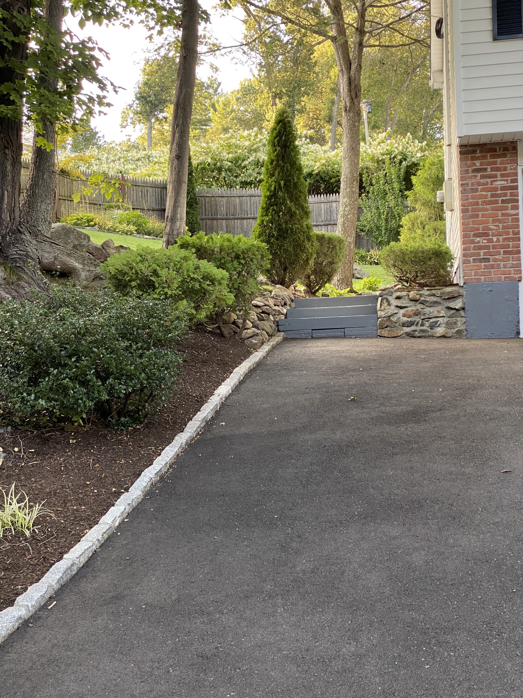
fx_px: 1048
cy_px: 349
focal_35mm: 52
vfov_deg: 36.8
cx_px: 262
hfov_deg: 28.0
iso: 100
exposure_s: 1/121
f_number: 2
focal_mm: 6
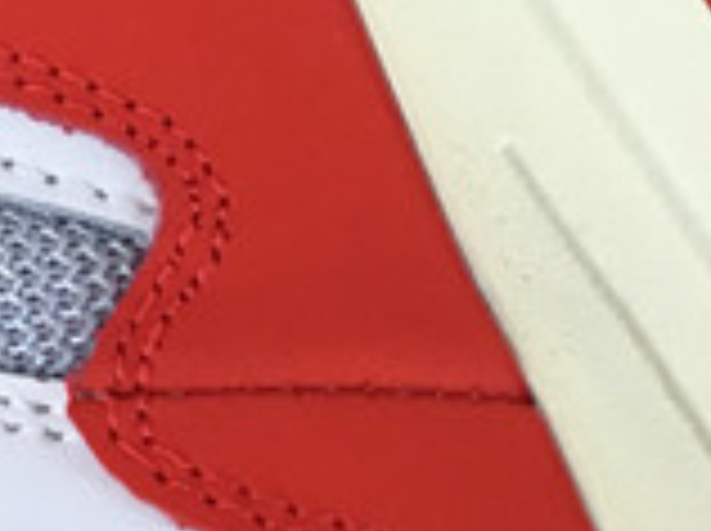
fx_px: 3630
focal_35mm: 177
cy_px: -430
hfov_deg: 10.2
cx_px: -778
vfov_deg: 8.1
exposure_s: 1/100
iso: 25
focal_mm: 3.3
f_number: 2.4
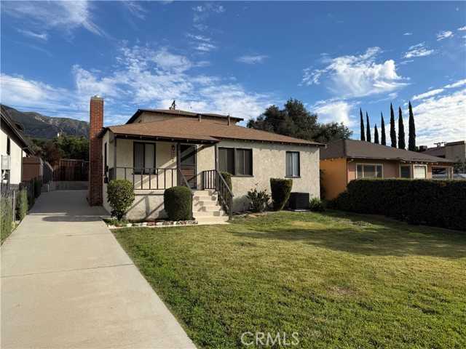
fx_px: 323
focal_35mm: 24
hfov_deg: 71.6
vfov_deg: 56.8
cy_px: 174
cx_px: 233
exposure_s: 1/3953
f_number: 1.78
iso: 80
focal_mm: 6.76
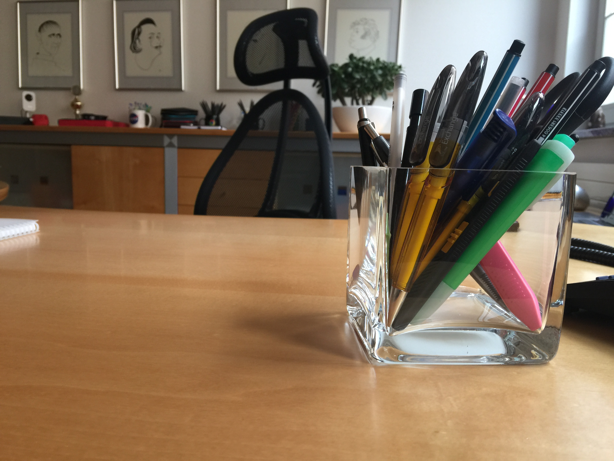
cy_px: 230
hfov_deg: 61.7
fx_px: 514
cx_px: 307
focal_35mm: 29
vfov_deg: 48.2
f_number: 2.2
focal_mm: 4.15
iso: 40
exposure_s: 1/17
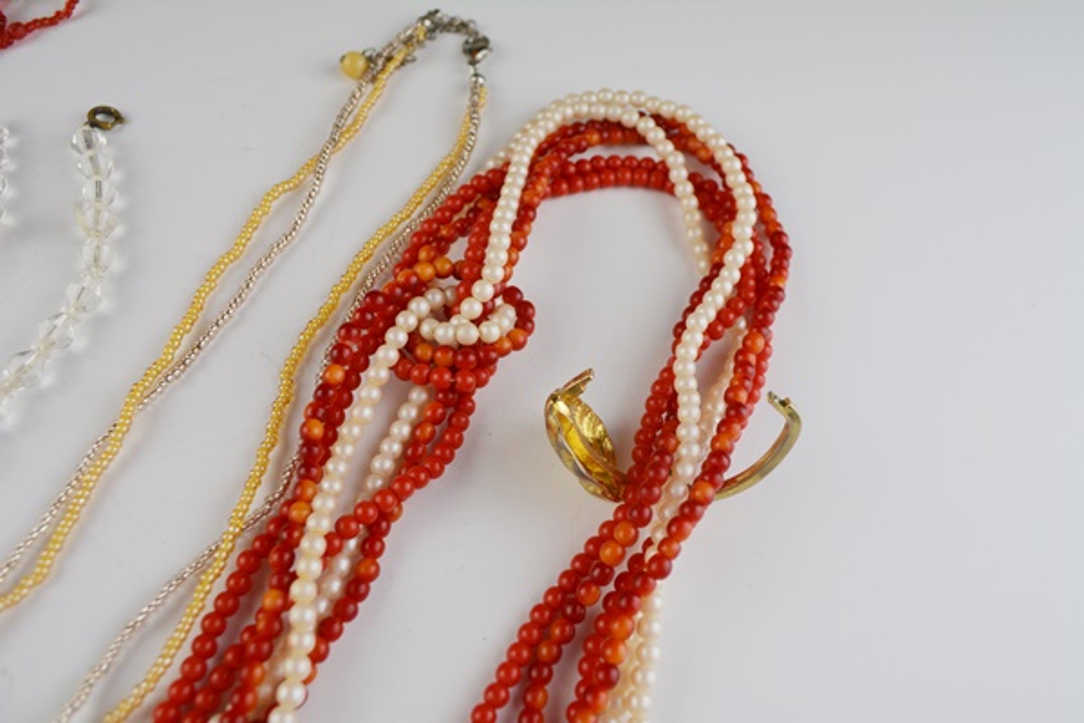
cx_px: 542
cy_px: 362
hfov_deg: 57.2
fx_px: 994
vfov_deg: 40.0
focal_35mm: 33
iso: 200
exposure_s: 1/200
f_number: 7.1
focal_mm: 22
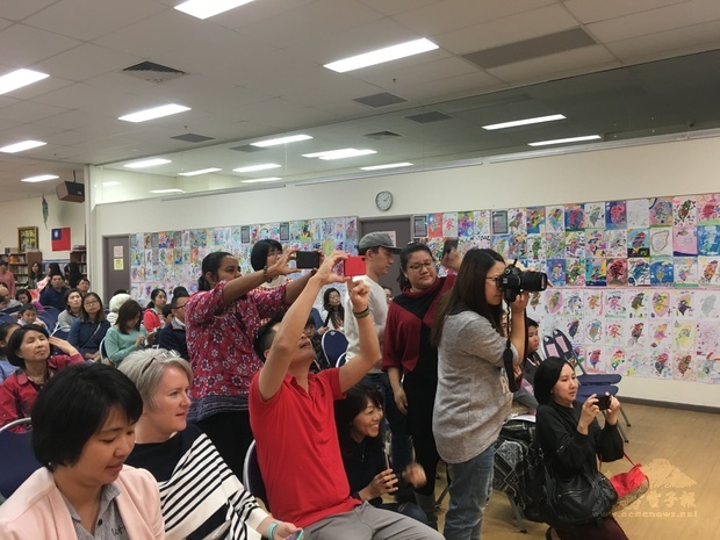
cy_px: 270
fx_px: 603
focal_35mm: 29
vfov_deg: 48.2
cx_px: 360
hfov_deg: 61.7
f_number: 2.2
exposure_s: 1/33
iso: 125
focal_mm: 4.15
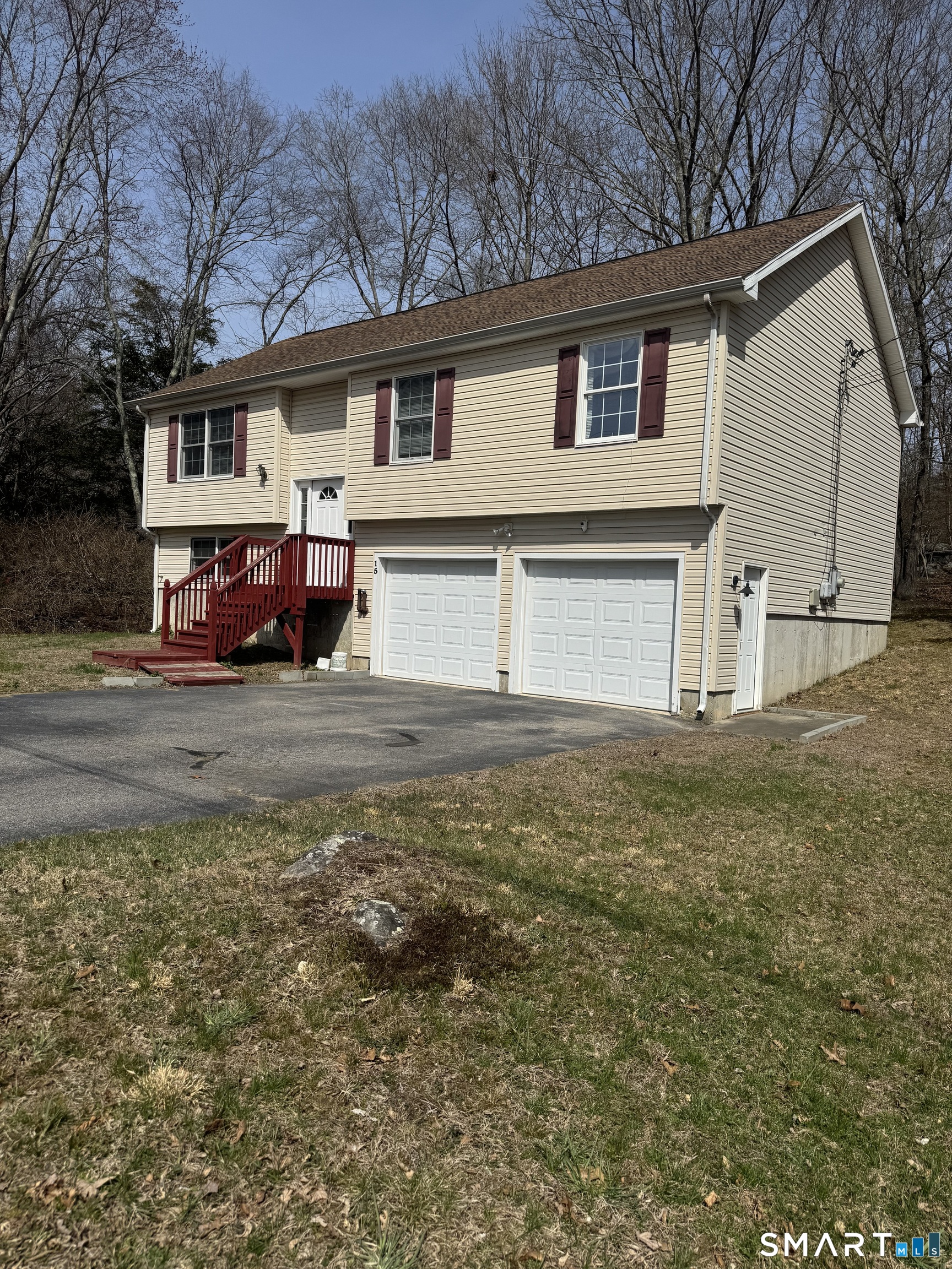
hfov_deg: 56.8
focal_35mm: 24
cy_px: 634
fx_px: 880
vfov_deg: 71.6
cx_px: 476
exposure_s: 1/9009
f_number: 1.78
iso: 80
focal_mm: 6.76
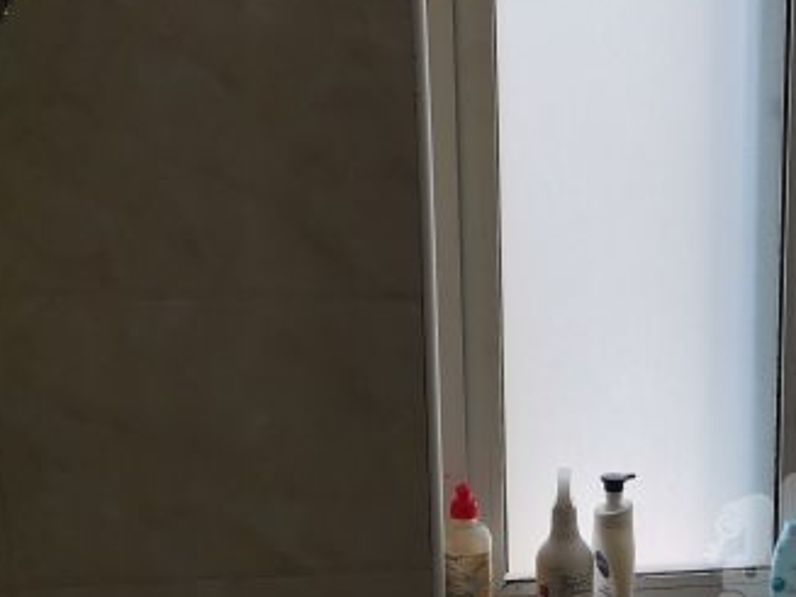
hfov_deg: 26.8
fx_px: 1517
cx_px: 898
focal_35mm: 66
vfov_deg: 21.7
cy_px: 541
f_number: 1.9
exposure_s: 1/384
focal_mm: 5.52
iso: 50
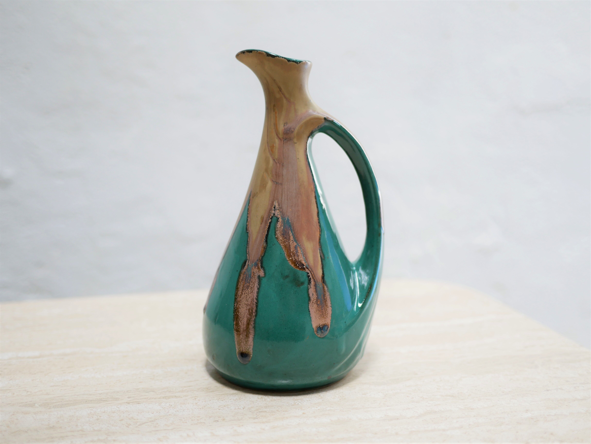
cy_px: 222
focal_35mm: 40
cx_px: 296
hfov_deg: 46.8
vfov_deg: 36.0
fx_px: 683
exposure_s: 1/80
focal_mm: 20
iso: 200
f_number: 1.7
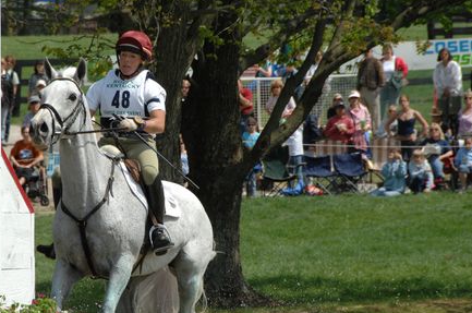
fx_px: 4934
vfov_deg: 3.6
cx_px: 166
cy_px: 137
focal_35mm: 377
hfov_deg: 5.5
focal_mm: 170
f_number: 8.5
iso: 500
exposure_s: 1/1000
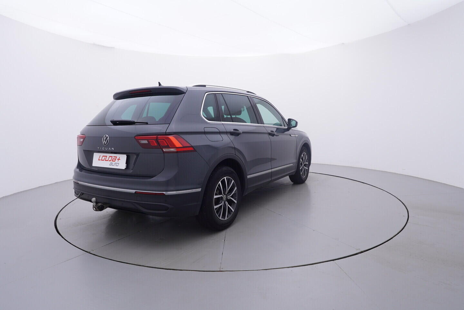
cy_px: 155
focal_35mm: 22
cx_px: 232
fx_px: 290
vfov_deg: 56.2
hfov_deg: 77.3
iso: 200
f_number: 5
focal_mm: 15
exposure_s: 1/80
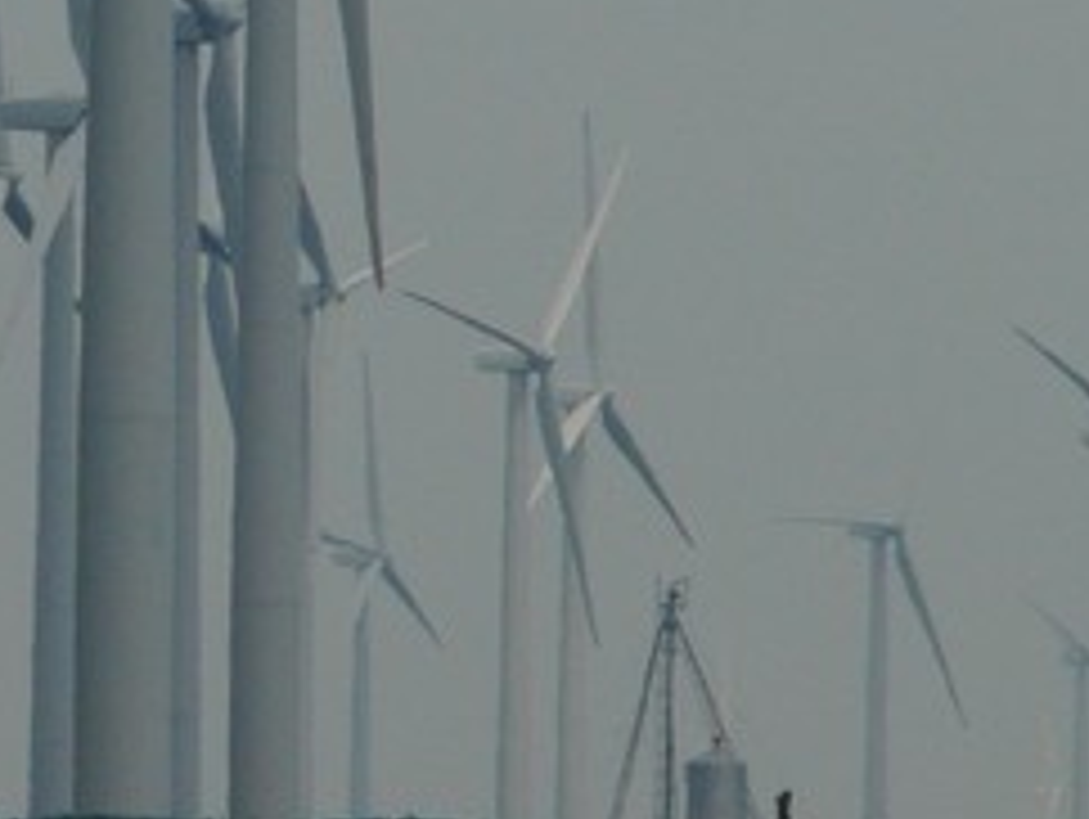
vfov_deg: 1.0
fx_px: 45976
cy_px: -130
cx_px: 675
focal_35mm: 1460
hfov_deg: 1.4
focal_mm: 72.6
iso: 100
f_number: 7.1
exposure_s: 1/500
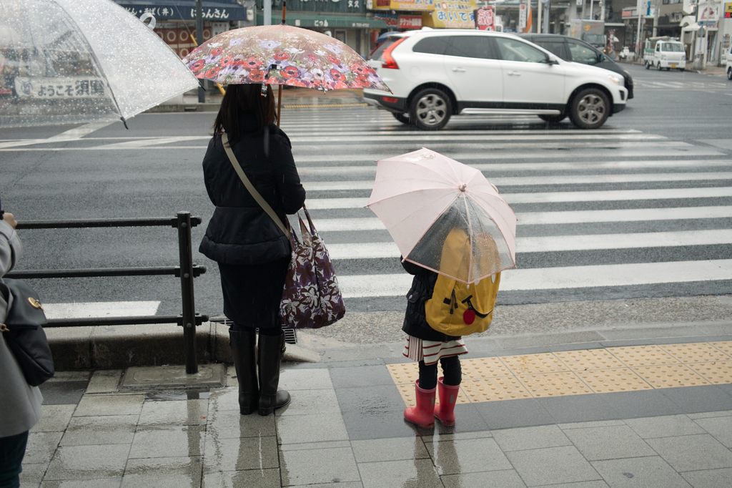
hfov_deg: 47.4
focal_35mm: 41
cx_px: 366
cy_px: 244
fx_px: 833
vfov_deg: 32.6
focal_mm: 24.2
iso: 100
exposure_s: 1/250
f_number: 2.8
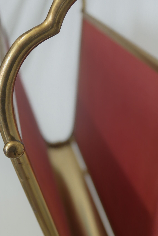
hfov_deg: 25.7
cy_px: 114
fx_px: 342
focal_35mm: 52
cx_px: 120
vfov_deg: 38.2
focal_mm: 20
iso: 400
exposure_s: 1/40
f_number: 3.5
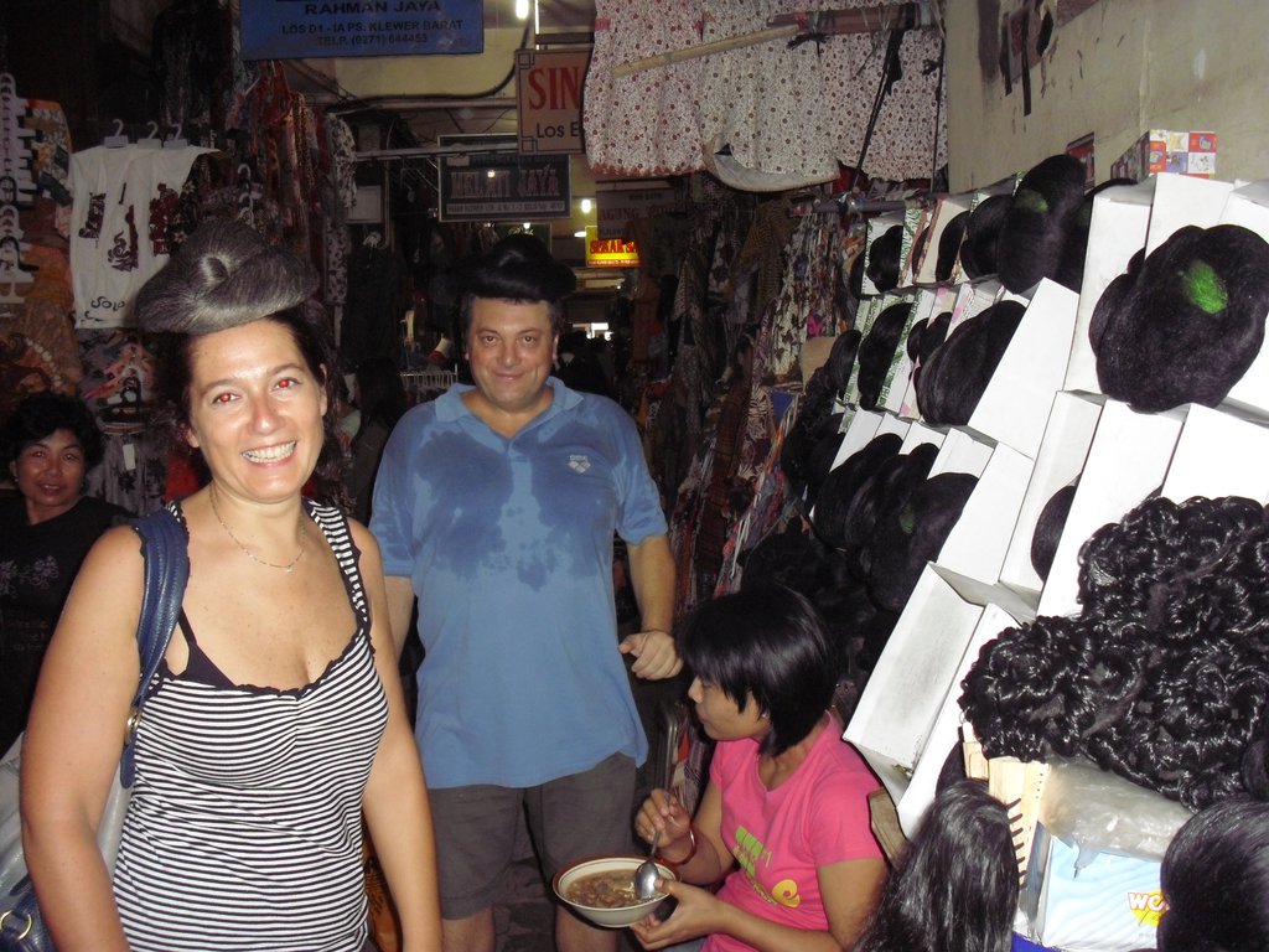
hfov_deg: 49.0
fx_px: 1393
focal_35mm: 38
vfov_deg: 37.7
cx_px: 634
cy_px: 476
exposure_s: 1/60
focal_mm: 6.2
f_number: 2.8
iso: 200
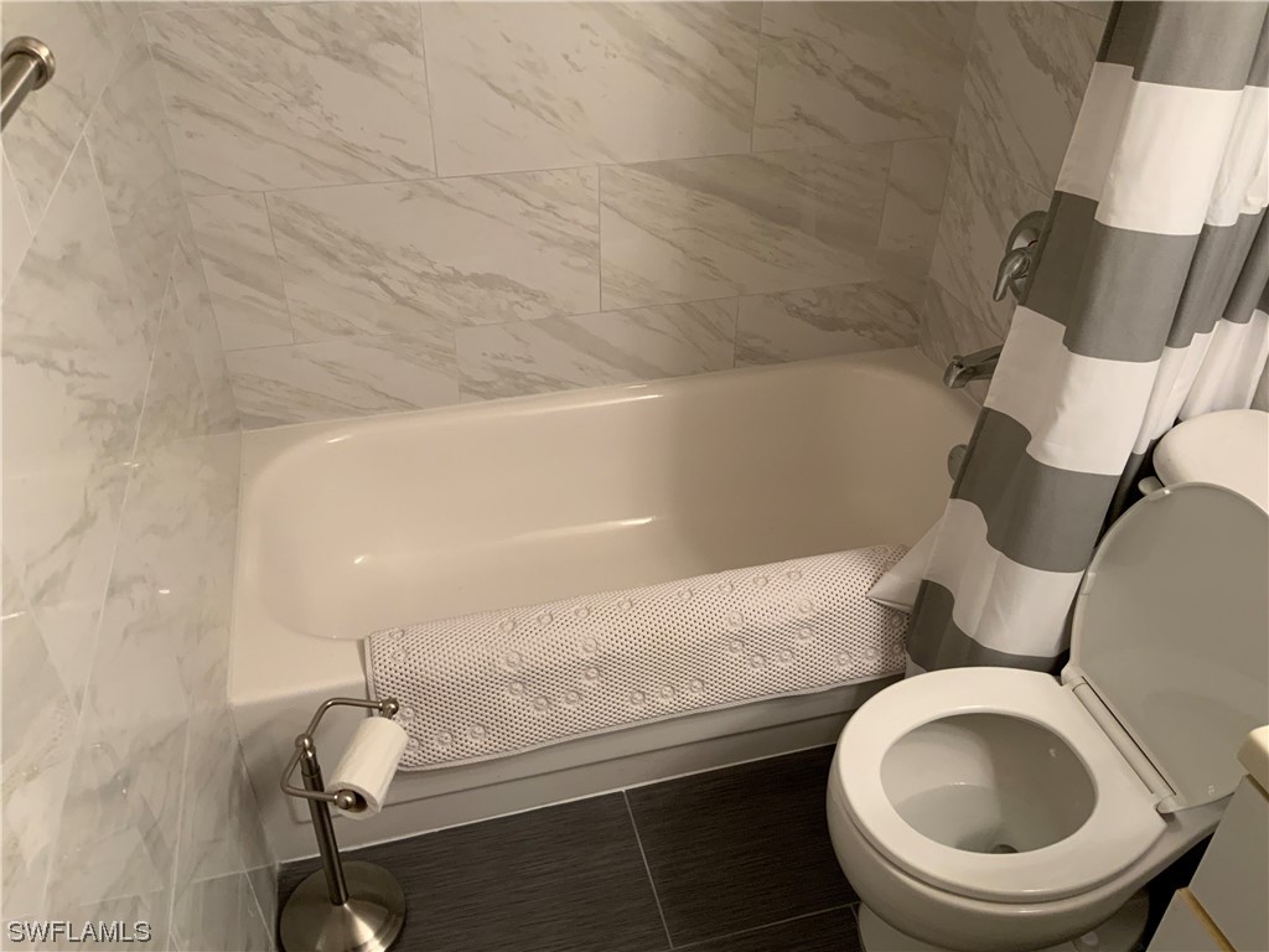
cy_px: 476
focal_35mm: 29
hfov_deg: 61.7
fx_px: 1063
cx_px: 634
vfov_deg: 48.2
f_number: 1.8
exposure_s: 1/60
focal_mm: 3
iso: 80
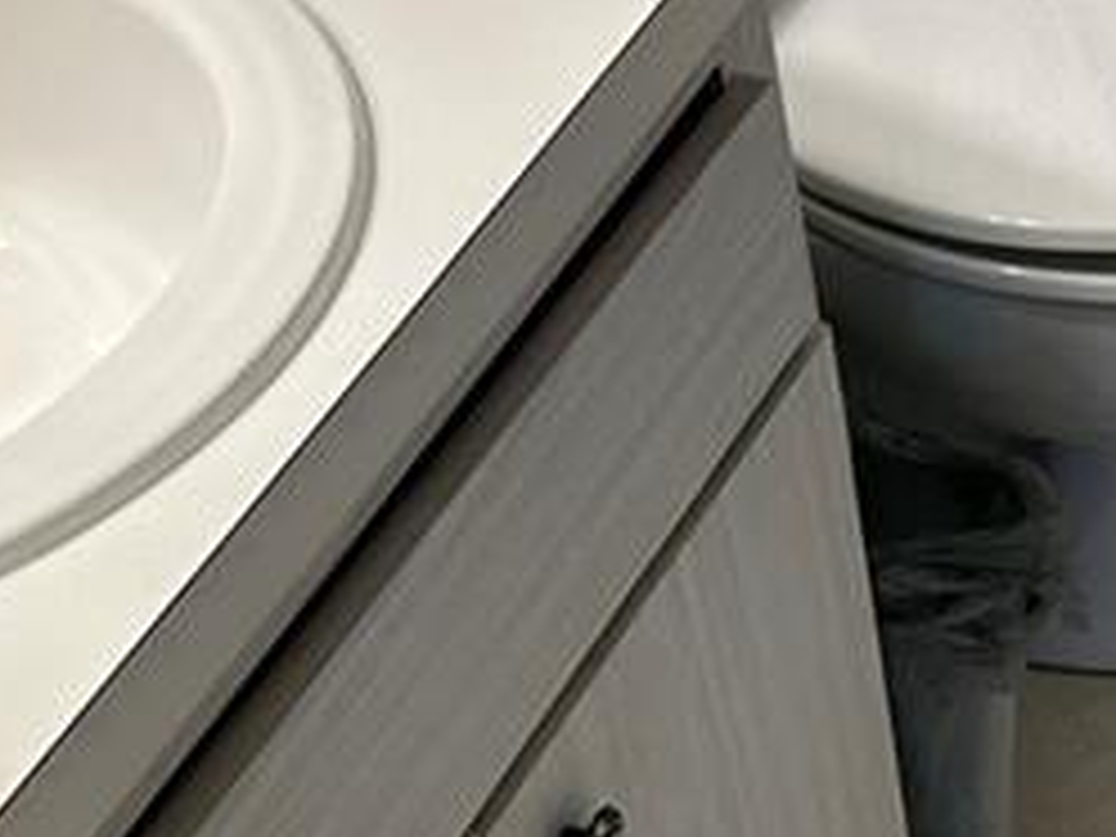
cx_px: 1170
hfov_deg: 19.2
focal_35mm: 99
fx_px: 3192
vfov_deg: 14.8
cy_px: 716
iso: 125
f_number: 1.78
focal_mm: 6.86
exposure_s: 1/120
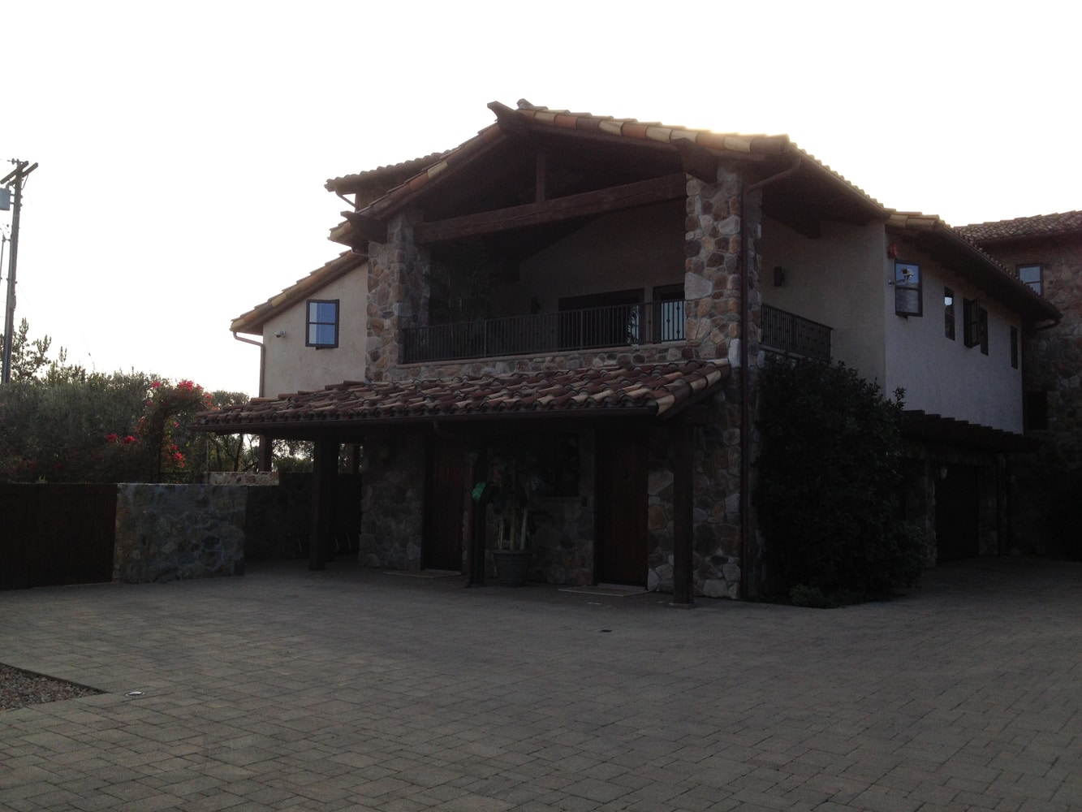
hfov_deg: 52.6
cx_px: 541
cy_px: 406
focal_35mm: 35
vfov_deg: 40.7
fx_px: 1094
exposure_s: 1/1022
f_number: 2.4
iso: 50
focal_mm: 4.28
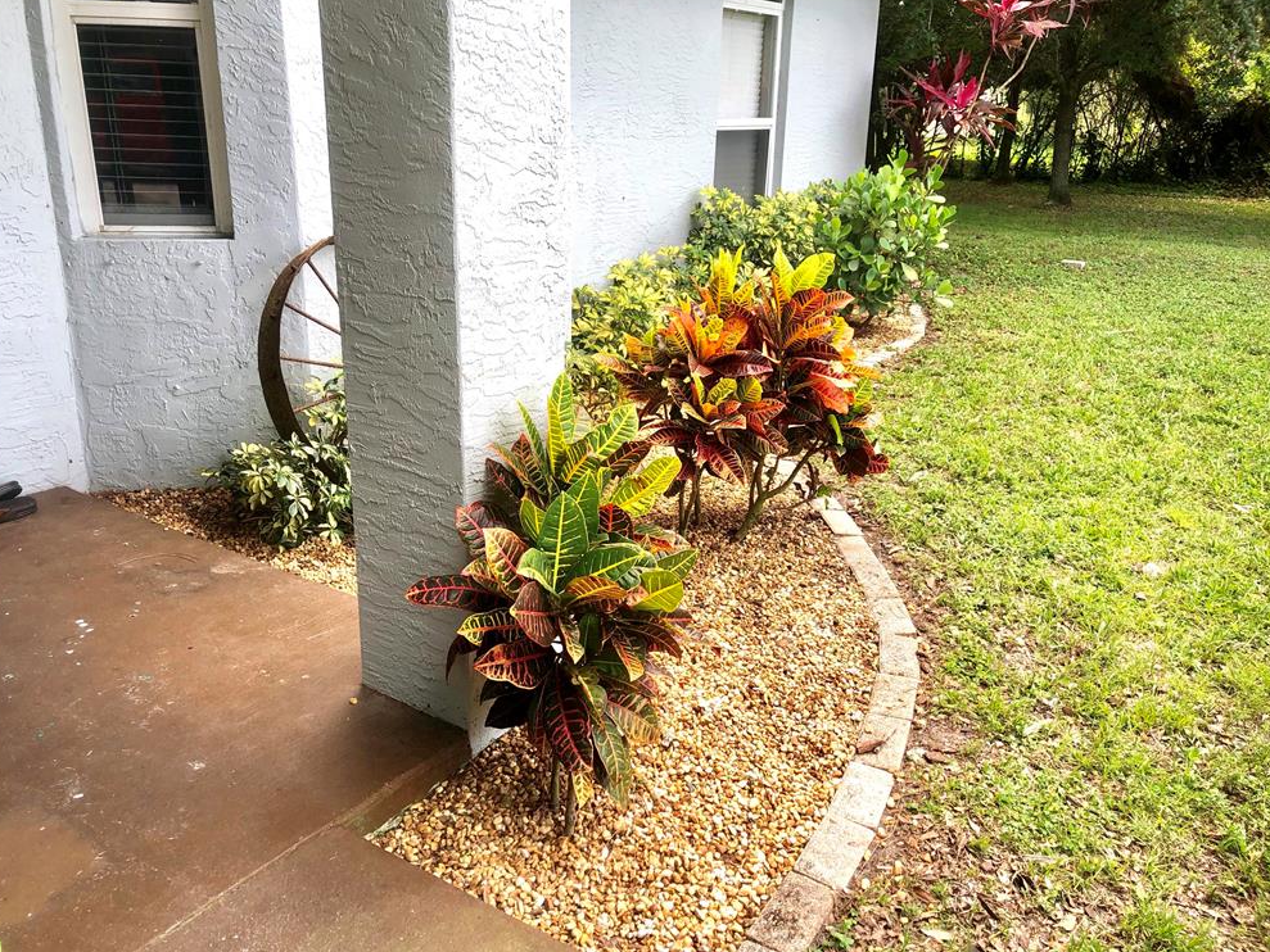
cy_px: 481
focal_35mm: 29
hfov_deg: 61.6
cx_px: 618
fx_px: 1064
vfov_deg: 48.2
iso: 20
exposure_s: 1/173
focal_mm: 4
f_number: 1.8
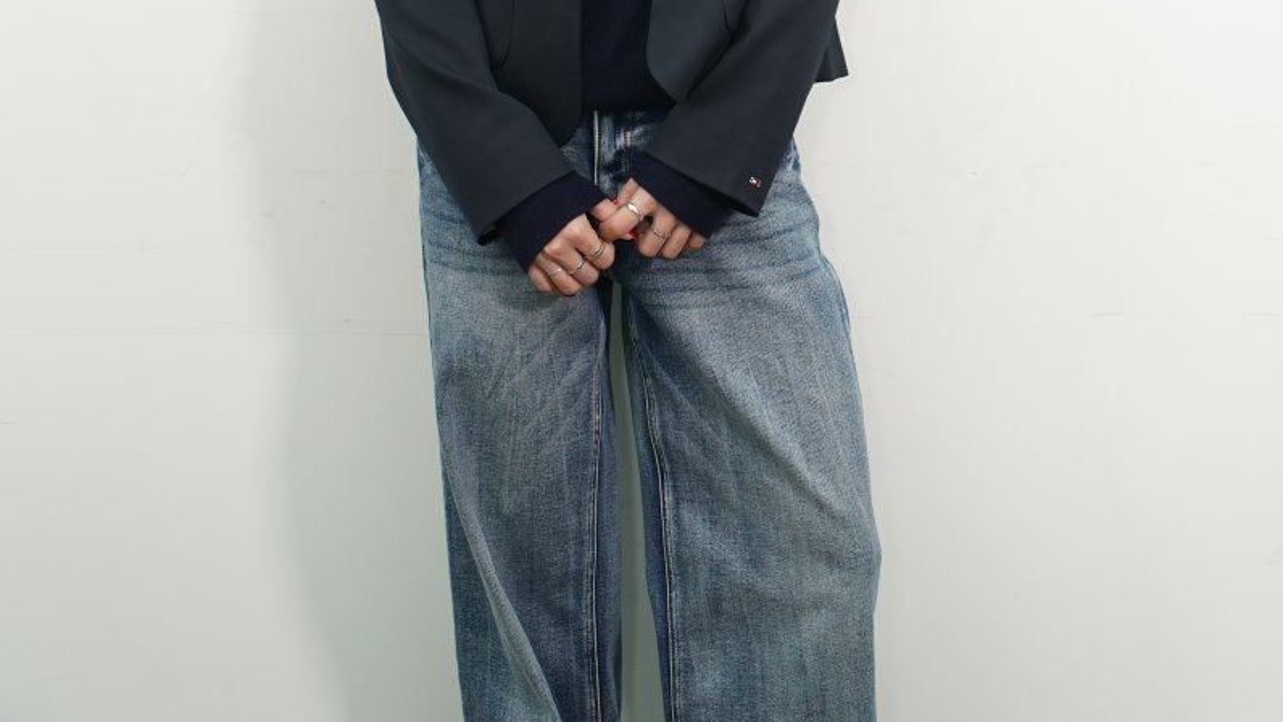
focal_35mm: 60
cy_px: -232
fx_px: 2041
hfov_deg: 34.9
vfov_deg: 18.6
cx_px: 640
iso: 1250
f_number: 5
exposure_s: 1/160
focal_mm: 38
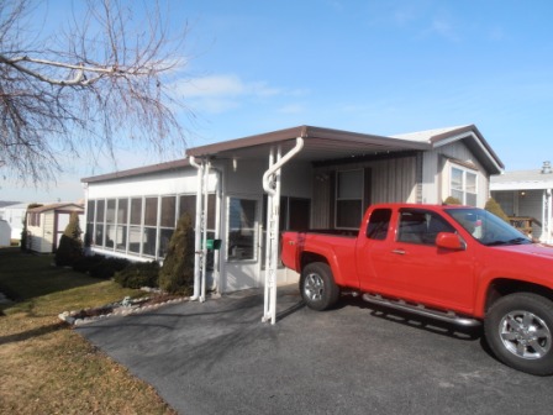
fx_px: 383
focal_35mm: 24
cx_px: 276
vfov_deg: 56.8
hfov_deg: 71.6
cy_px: 208
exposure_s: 1/1250
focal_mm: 4.2
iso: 80
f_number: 3
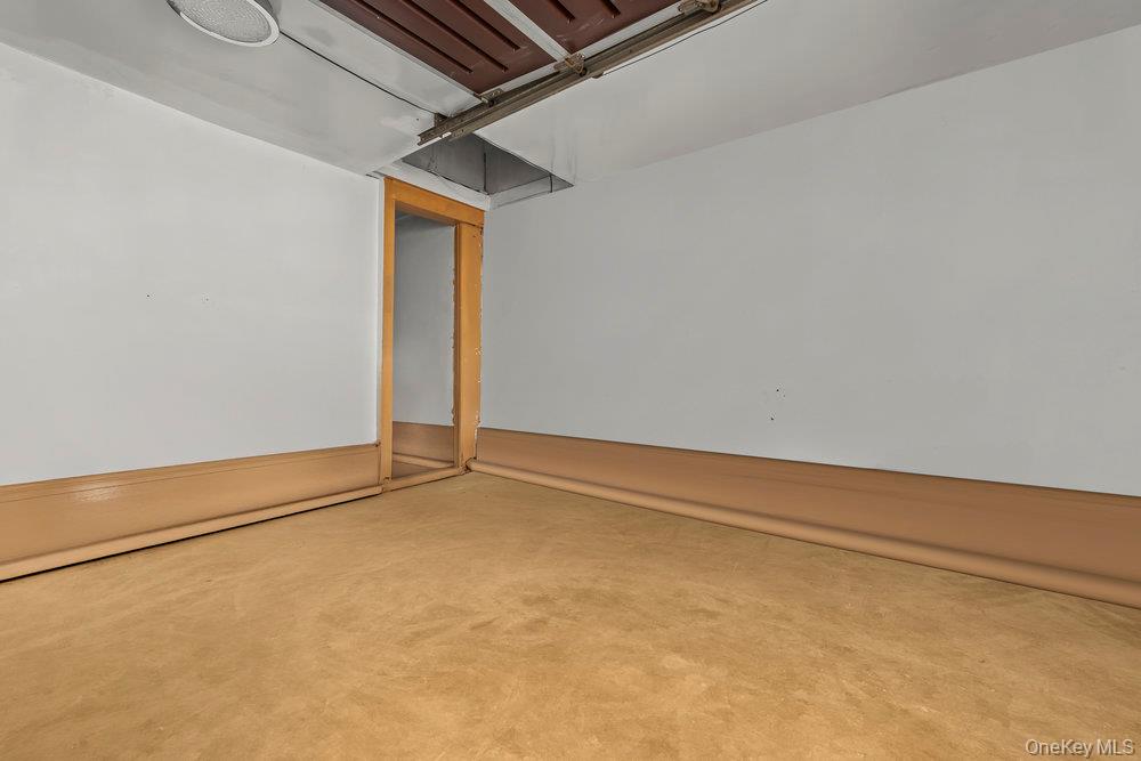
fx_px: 460
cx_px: 570
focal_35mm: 14
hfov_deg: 102.3
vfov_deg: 79.2
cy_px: 380
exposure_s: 1/5
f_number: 9
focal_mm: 14.5
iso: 800
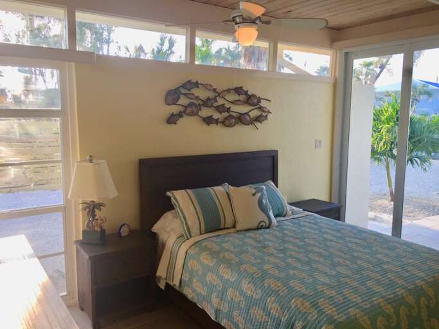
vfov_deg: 48.2
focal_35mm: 29
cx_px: 220
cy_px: 164
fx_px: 368
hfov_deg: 61.7
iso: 32
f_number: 2.2
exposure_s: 1/260
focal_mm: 4.15
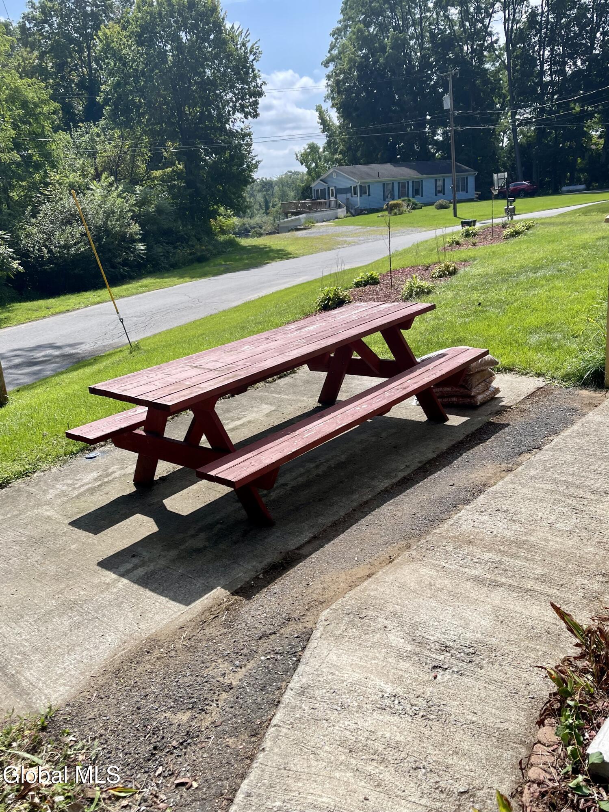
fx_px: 610
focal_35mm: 26
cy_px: 406
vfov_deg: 67.3
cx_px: 304
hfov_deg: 53.0
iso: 32
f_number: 1.6
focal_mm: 5.1
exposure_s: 1/2857
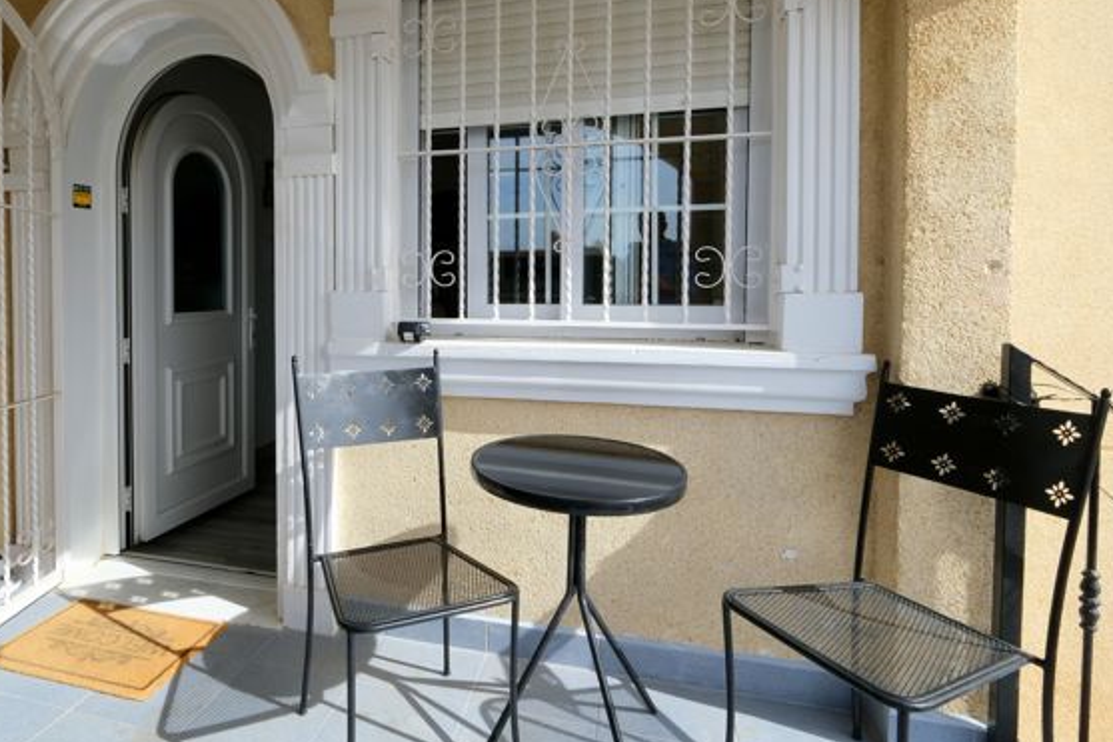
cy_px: 329
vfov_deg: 64.3
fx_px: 587
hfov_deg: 86.5
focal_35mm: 19
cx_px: 485
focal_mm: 10
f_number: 14
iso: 500
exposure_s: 1/180
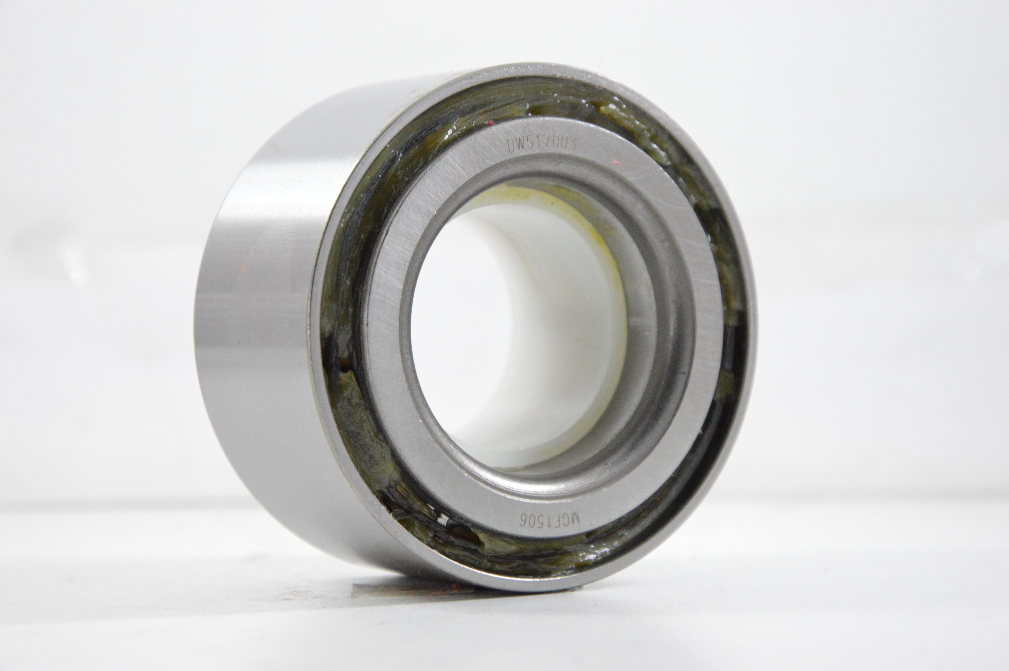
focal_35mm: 120
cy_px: 336
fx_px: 3360
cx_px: 504
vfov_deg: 11.4
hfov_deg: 17.1
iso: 3200
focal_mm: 80
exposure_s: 1/100
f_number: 7.1
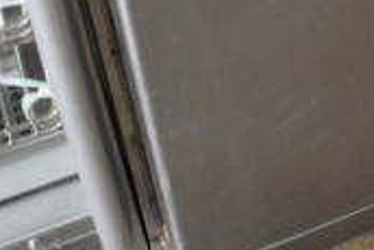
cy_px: -187
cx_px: 435
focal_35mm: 96
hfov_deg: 20.1
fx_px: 998
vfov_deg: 13.0
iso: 800
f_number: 3.5
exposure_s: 1/125
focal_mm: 18
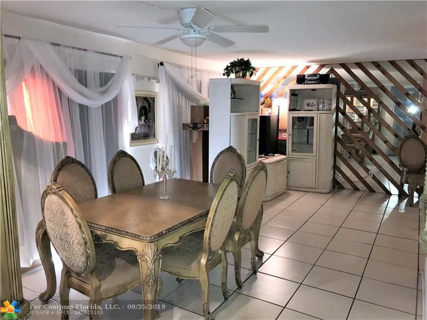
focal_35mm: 28
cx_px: 214
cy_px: 160
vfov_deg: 49.7
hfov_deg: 63.4
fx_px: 345
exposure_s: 1/20
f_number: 1.8
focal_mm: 3.99
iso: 64
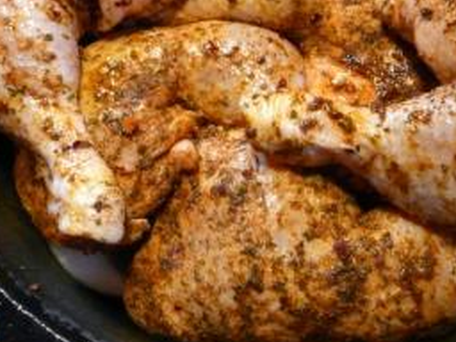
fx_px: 645
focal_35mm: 49
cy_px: 69
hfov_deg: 38.5
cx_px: 303
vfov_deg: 29.0
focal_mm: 4.6
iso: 400
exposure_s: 1/13
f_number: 2.8
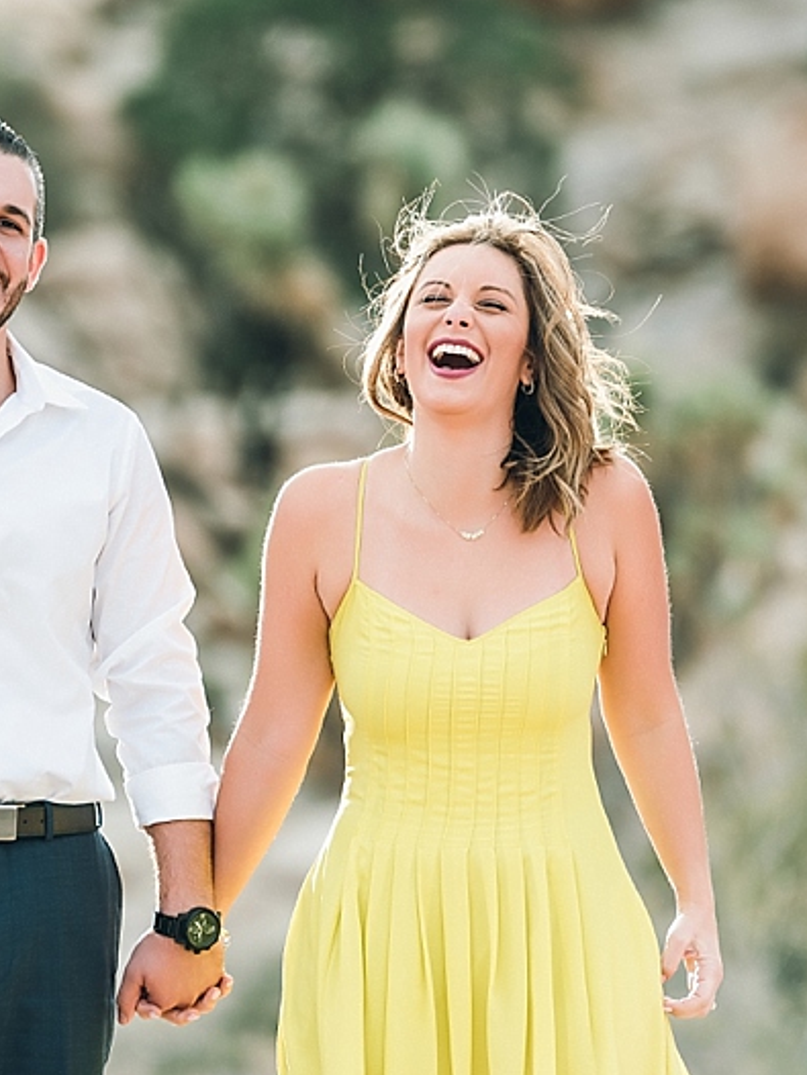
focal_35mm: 409
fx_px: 12703
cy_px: 365
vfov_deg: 4.8
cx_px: 219
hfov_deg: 3.6
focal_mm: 185
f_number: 3.2
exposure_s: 1/500
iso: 125
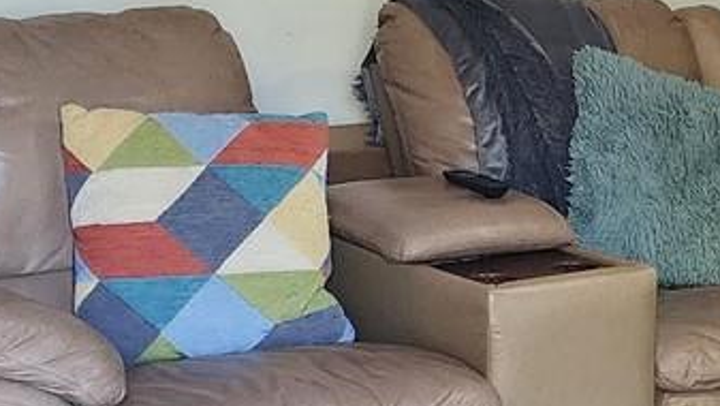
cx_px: 808
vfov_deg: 10.2
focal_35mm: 119
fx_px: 2273
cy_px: 267
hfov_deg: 17.4
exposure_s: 1/120
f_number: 1.8
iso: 800
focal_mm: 6.4
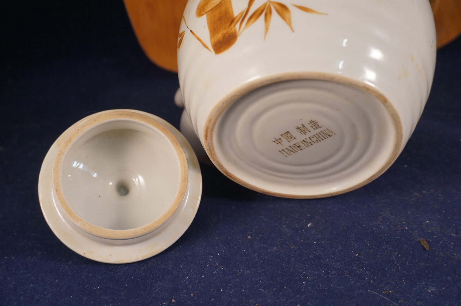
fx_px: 480
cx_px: 230
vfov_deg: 35.4
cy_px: 153
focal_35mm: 38
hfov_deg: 51.3
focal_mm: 25
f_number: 4.5
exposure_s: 1/60
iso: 640
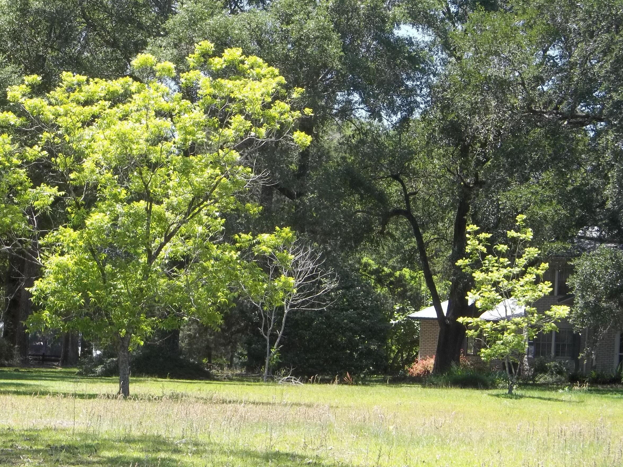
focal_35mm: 110
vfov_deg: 13.5
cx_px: 232
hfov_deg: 17.9
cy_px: 225
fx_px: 1980
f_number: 4.5
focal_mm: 15.4
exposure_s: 1/160
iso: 64
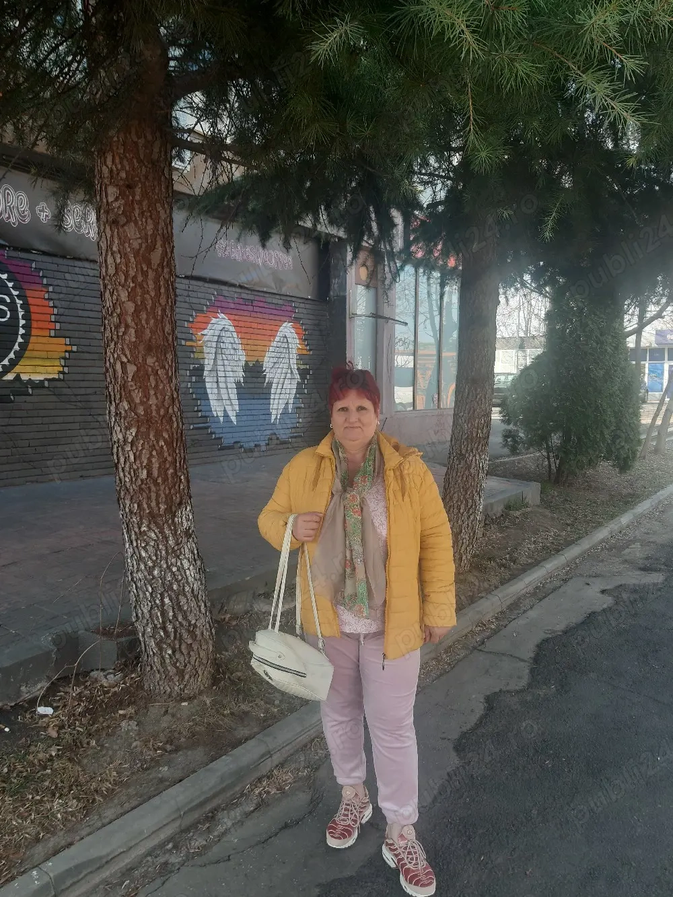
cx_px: 336
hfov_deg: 51.4
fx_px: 700
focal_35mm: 27
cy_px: 448
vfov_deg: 65.3
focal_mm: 3.93
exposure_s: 1/100
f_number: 1.7
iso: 50
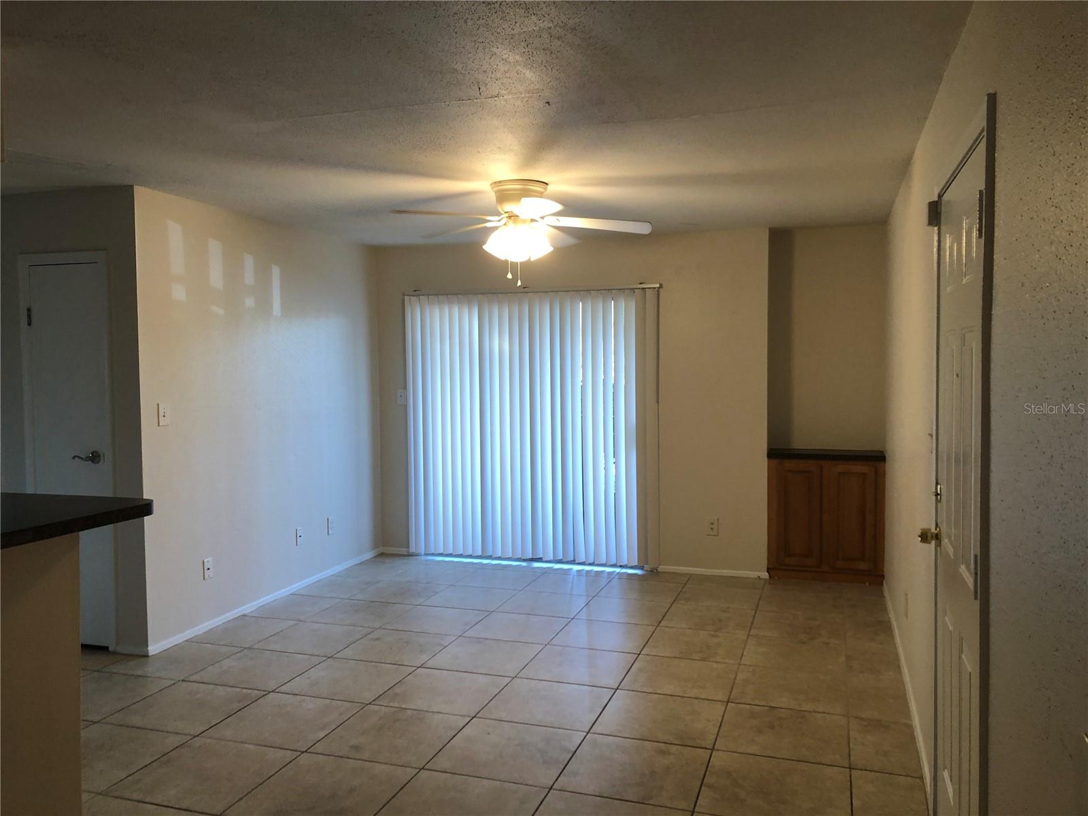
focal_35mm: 28
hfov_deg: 63.4
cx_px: 544
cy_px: 408
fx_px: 880
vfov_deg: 49.7
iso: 40
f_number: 1.8
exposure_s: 1/24
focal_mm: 3.99
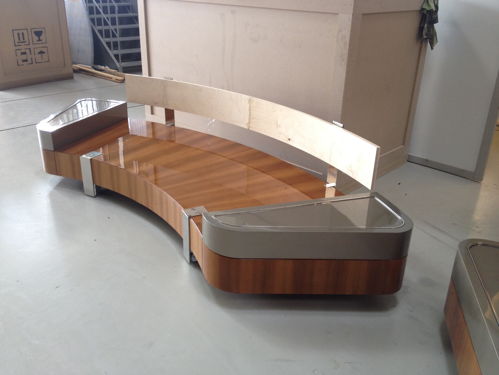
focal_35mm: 35
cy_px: 188
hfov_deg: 52.6
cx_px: 250
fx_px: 505
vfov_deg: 40.7
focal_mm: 4.28
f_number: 2.4
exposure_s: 1/24
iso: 64
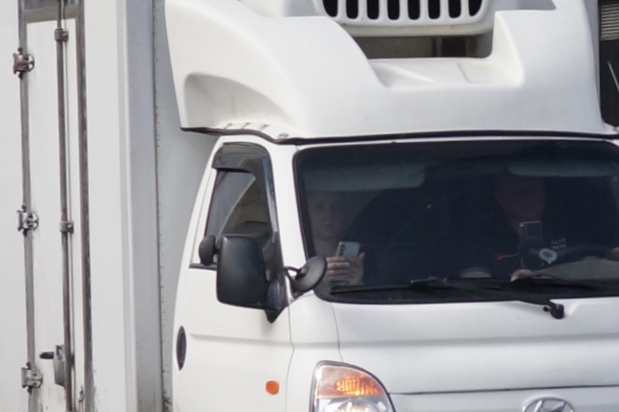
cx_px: 369
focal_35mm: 114
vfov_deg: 12.0
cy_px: 267
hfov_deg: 17.9
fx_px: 1959
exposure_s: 1/1250
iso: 500
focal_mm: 50
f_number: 5
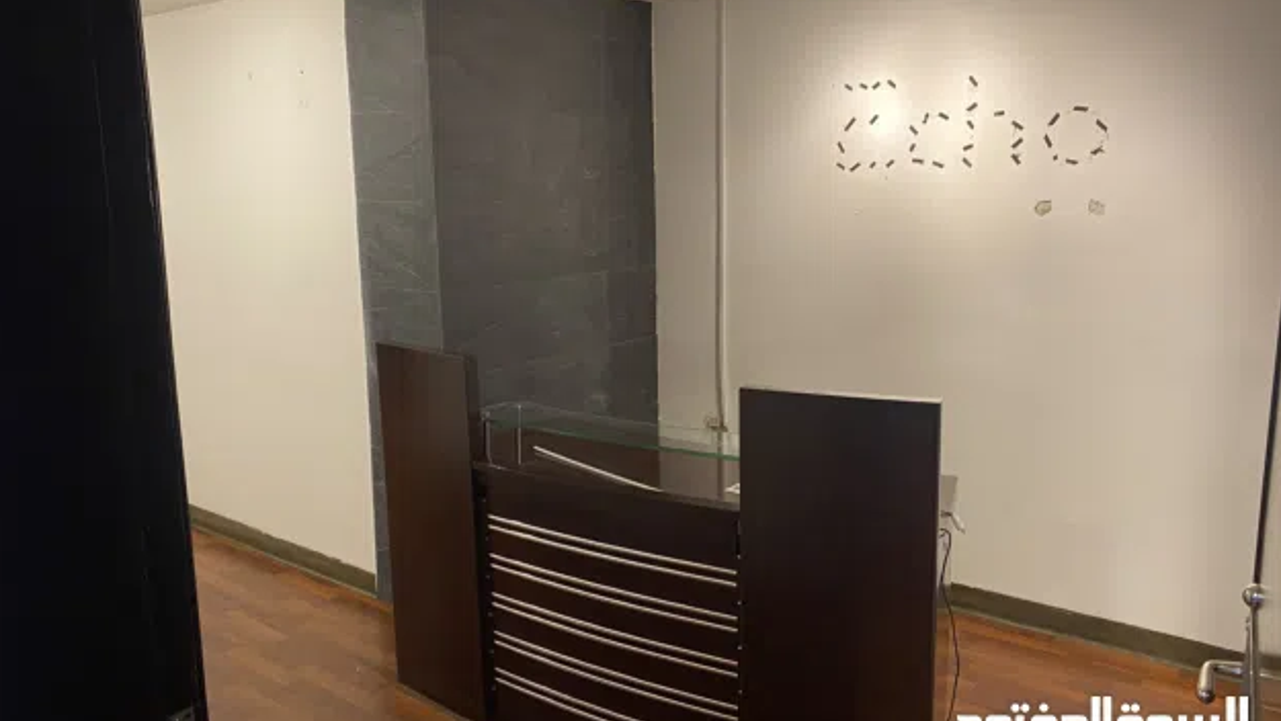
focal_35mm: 29
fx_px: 985
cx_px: 642
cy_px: 354
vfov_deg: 40.2
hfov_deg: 66.1
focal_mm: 4.25
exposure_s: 1/50
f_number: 1.8
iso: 200
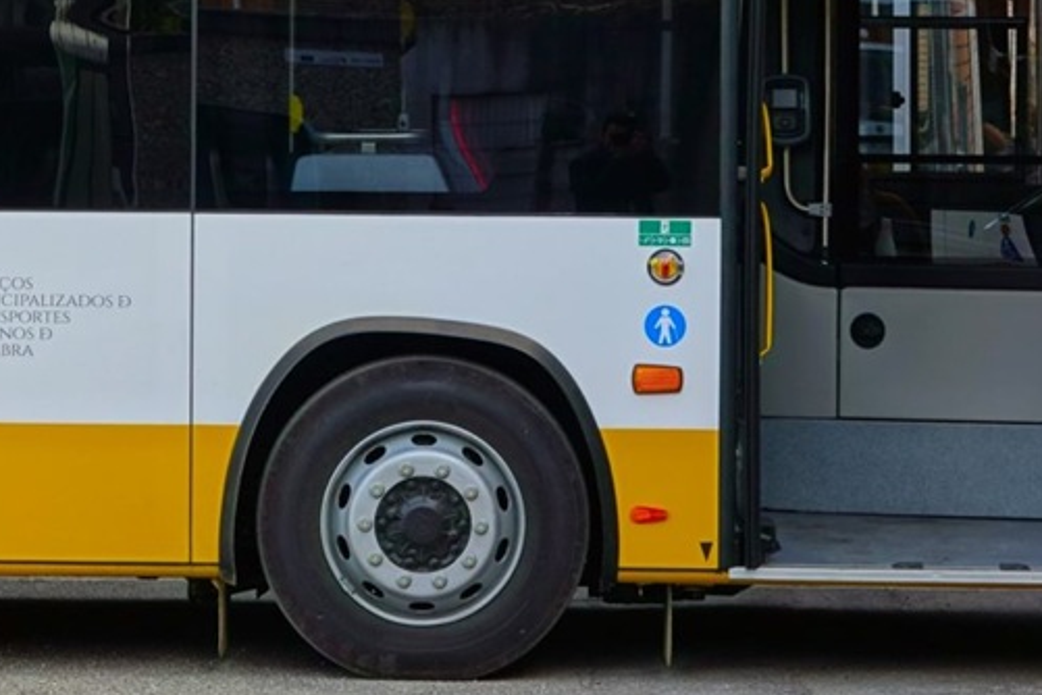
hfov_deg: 10.6
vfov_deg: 7.1
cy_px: 17
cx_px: 351
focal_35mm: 194
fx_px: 5615
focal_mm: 29.69
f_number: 4
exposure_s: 1/250
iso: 100
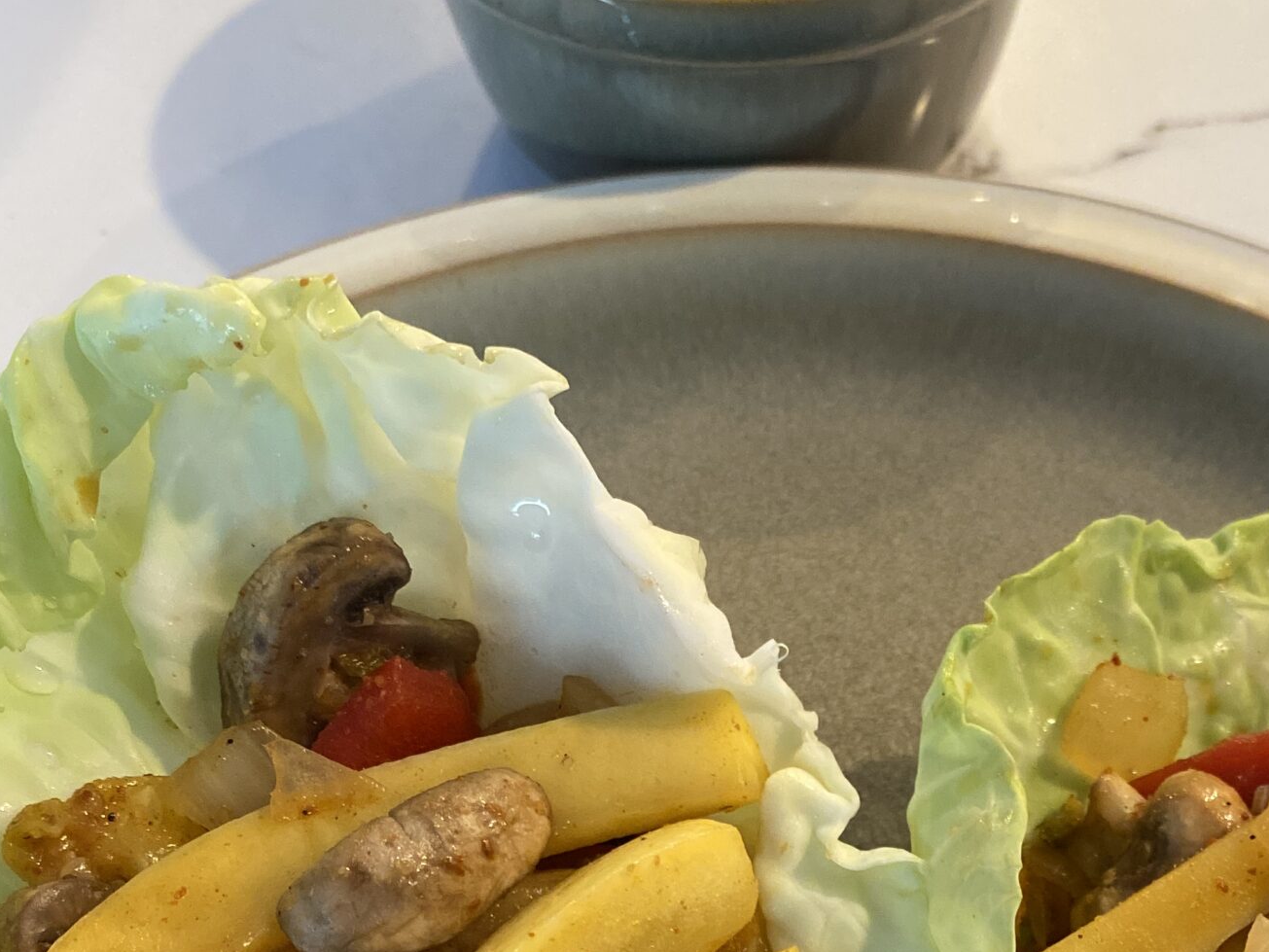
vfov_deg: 26.6
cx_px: 899
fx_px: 1870
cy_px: 1010
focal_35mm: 51
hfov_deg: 36.9
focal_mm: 4.25
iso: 320
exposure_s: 1/60
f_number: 1.8
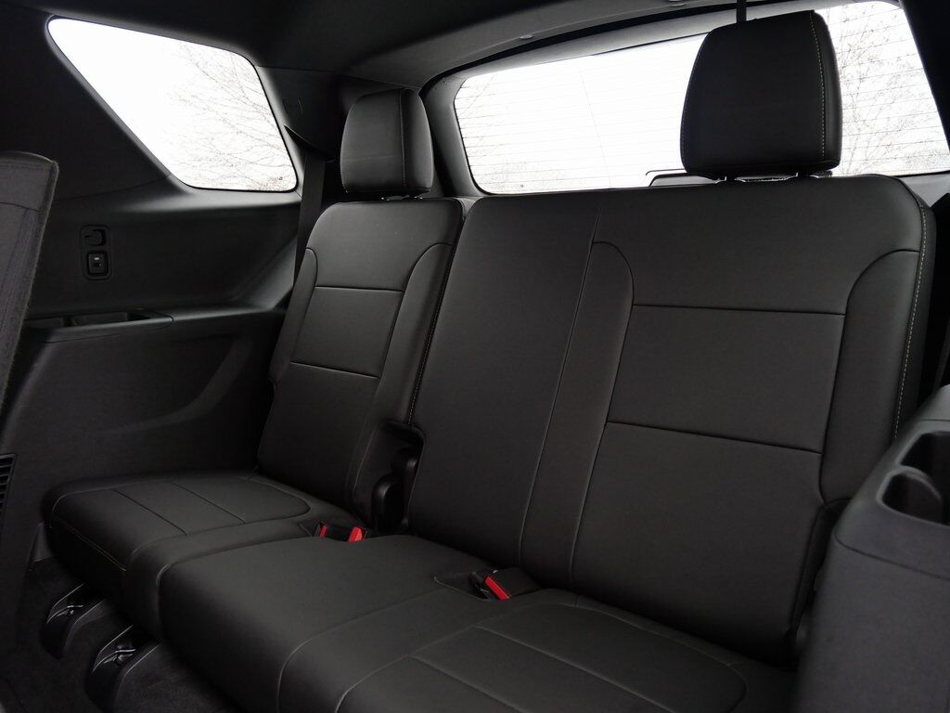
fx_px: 659
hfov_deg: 71.6
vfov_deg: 56.8
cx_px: 475
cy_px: 356
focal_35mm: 24
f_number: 3.5
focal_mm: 12
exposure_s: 1/60
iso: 500
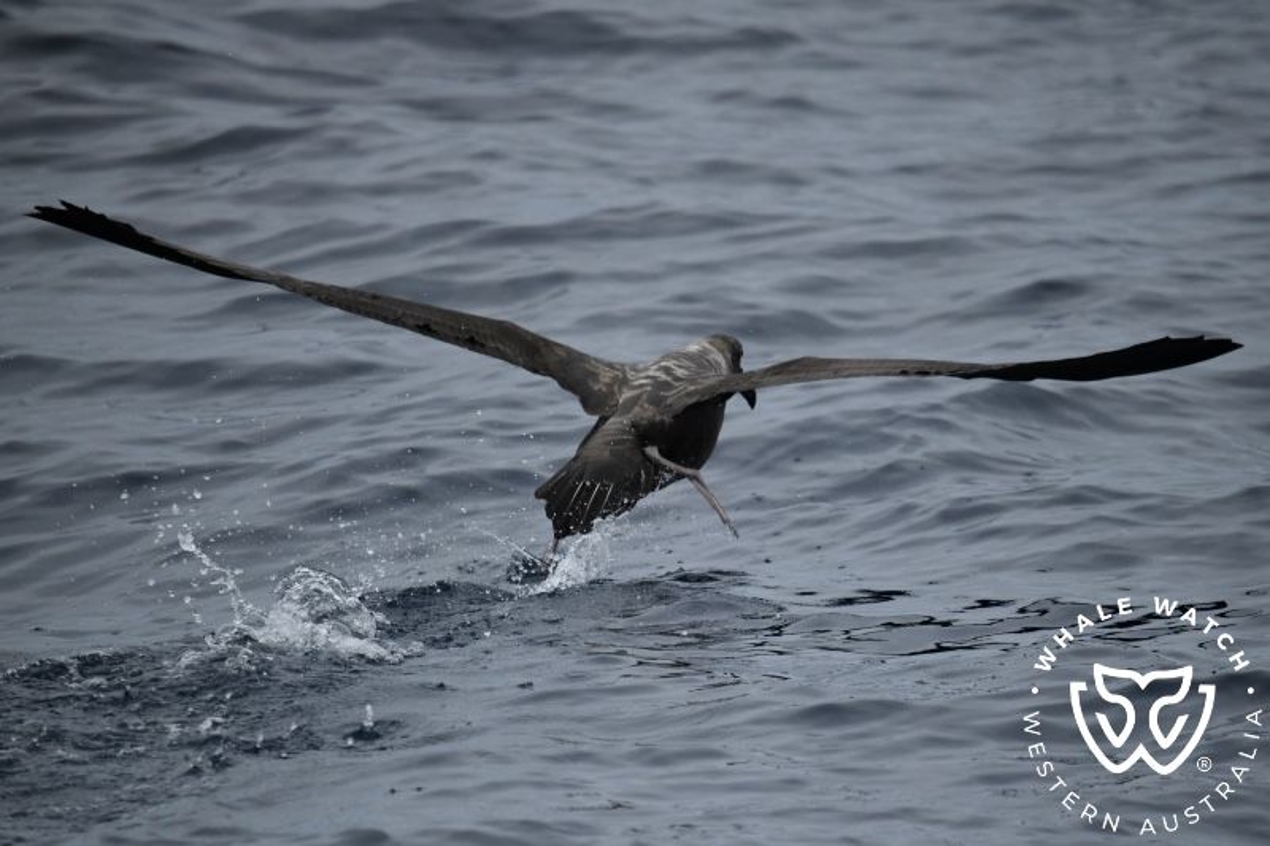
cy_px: 423
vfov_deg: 2.3
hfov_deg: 3.4
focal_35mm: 600
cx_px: 635
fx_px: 21161
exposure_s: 1/8000
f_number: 6.3
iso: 2200
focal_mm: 600
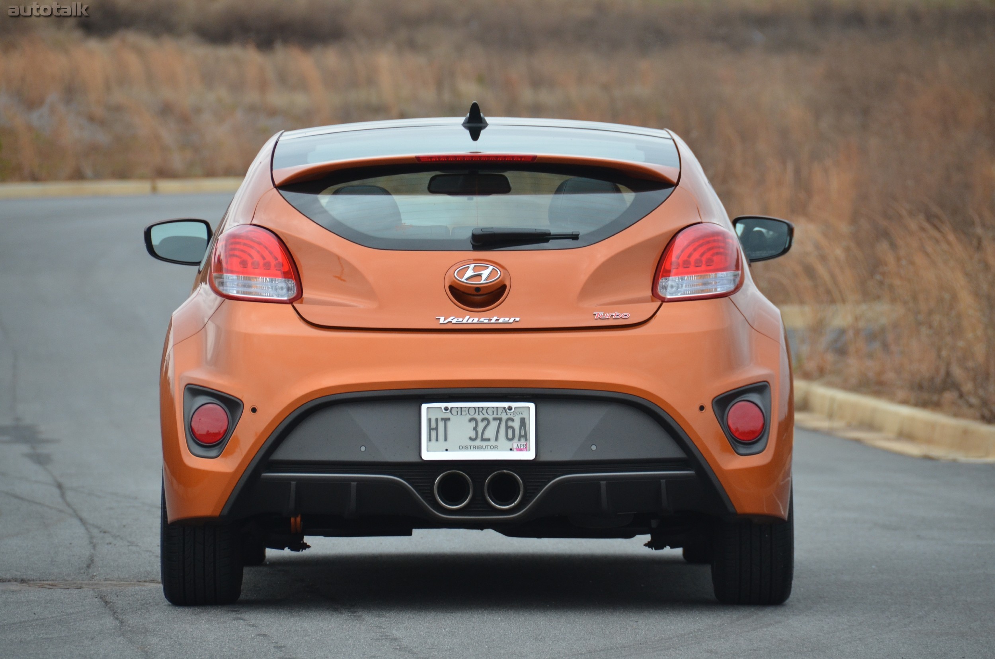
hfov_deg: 6.9
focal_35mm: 300
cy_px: 330
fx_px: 8275
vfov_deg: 4.6
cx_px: 498
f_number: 5.6
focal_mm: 200
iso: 800
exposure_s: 1/640
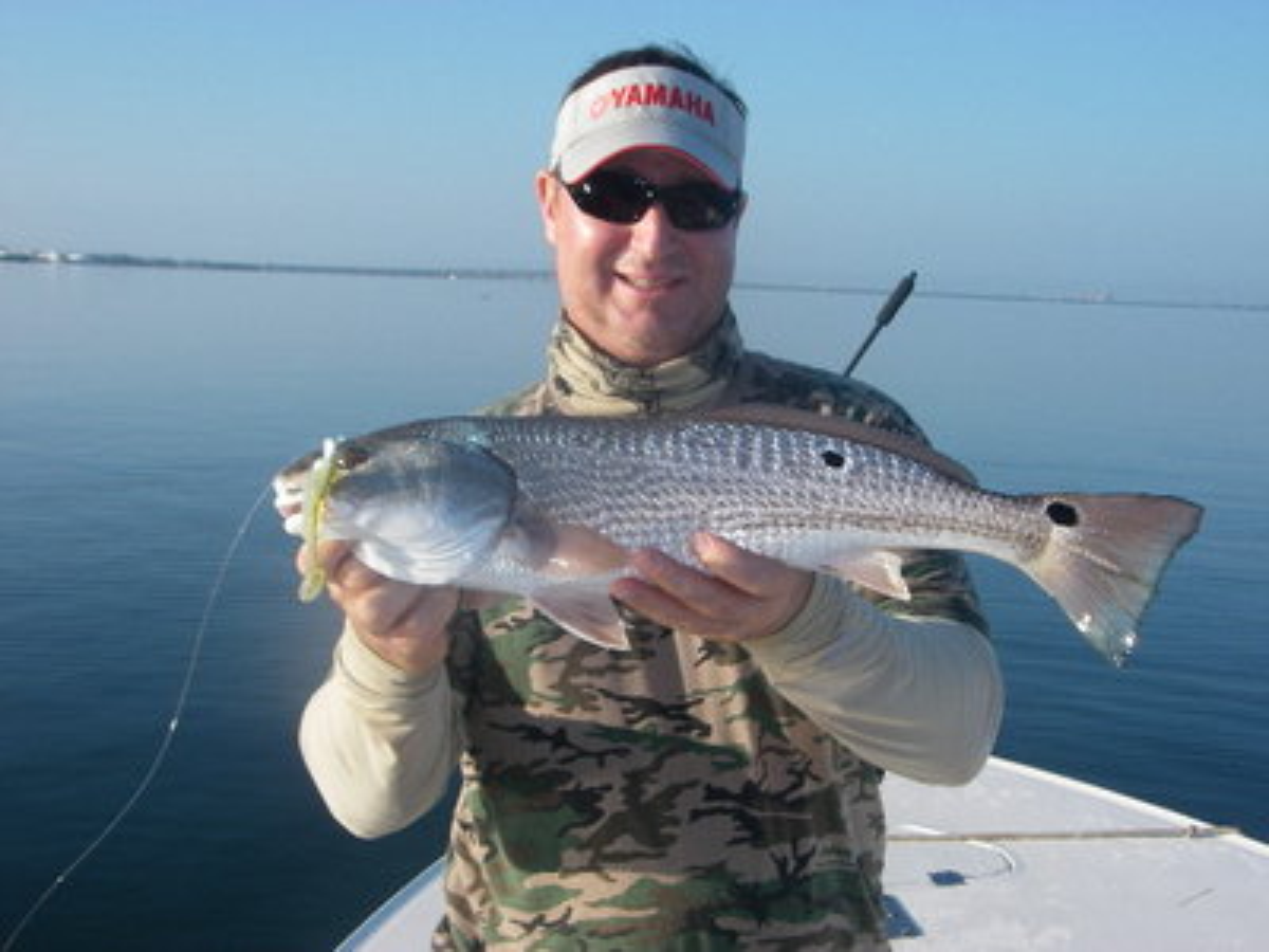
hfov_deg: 38.9
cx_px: 634
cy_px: 476
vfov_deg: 29.7
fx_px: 1796
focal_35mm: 49
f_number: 7
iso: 64
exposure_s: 1/160
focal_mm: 8.1
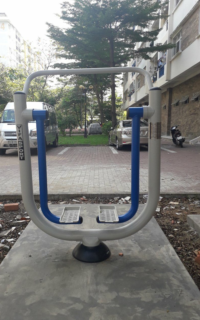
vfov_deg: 64.6
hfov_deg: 43.1
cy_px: 159
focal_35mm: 29
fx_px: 253
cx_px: 90
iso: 40
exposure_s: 1/372
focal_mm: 3.6
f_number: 1.9
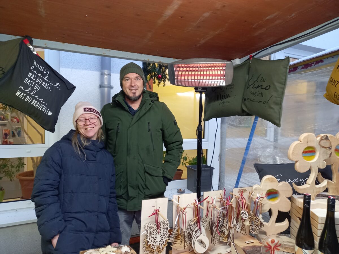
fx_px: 245
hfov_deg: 69.4
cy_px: 127
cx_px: 170
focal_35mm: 25
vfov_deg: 54.9
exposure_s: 1/24
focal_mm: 4.6
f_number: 2
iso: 200
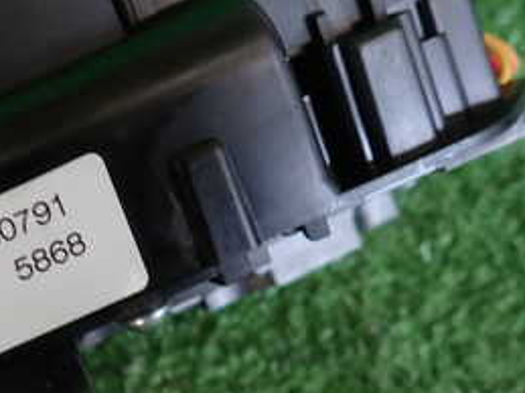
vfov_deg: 24.7
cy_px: 324
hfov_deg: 29.4
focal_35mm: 58
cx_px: -75
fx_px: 879
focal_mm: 4.5
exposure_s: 1/50
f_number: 2
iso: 200
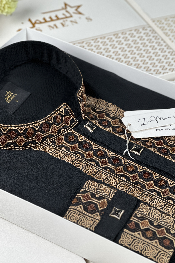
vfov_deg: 25.1
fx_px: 591
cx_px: 91
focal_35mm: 81
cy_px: 131
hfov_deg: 16.9
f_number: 2.8
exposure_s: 1/100
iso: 125
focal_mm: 9
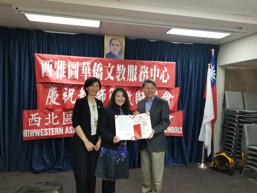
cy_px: 96
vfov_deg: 53.1
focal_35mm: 26
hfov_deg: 67.3
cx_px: 128
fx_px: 193
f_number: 1.7
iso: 200
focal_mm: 4.25
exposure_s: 1/40
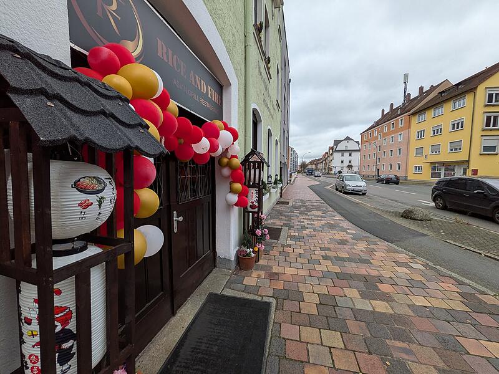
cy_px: 187
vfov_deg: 85.7
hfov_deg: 102.1
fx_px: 202
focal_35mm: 14
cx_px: 250
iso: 51
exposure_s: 1/308
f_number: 2.2
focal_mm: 1.83
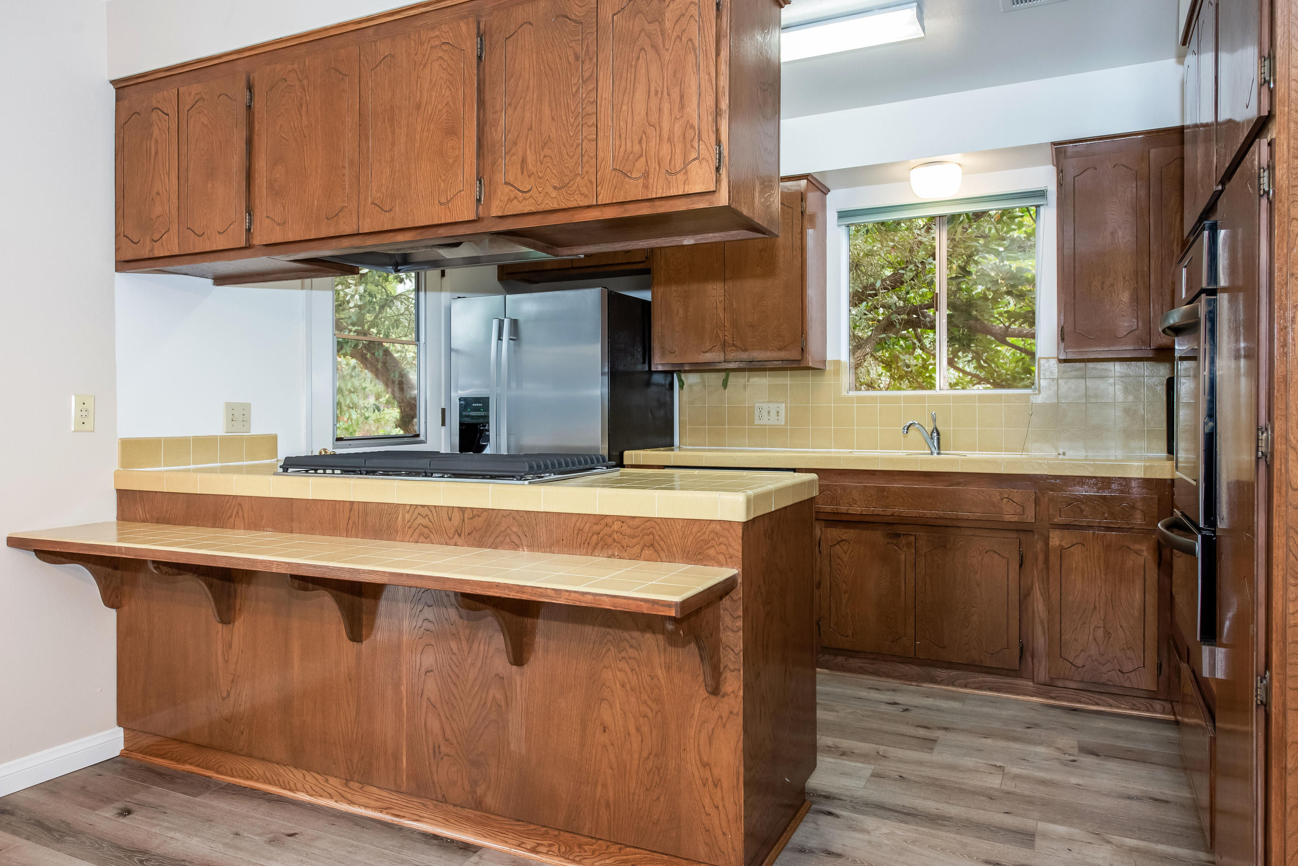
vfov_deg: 53.2
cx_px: 649
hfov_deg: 73.7
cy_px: 433
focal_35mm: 24
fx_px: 866
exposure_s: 1/60
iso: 1600
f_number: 7.1
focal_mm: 24
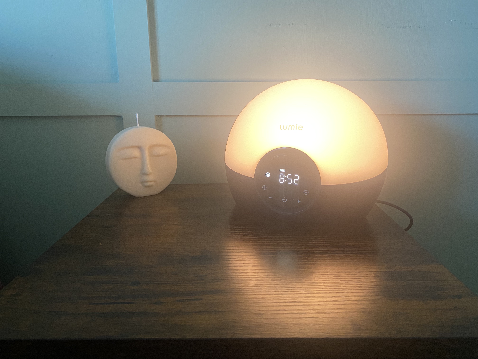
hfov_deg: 67.3
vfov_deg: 53.1
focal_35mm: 26
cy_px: 180
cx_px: 239
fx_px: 359
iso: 200
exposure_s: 1/60
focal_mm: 4.25
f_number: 1.8
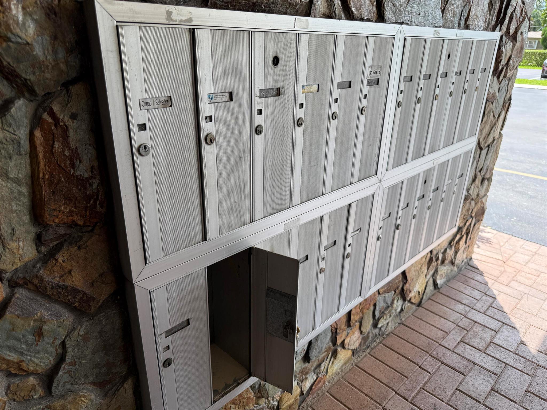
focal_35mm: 24
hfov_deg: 71.6
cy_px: 205
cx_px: 274
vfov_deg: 56.8
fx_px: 379
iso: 80
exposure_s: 1/735
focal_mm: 6.76
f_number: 1.78
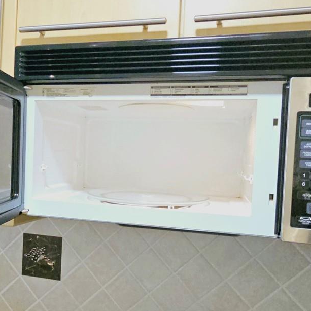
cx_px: 111
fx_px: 305
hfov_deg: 53.2
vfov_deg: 54.0
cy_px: 168
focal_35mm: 30
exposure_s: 1/40
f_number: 2.2
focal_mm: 2.2
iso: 320
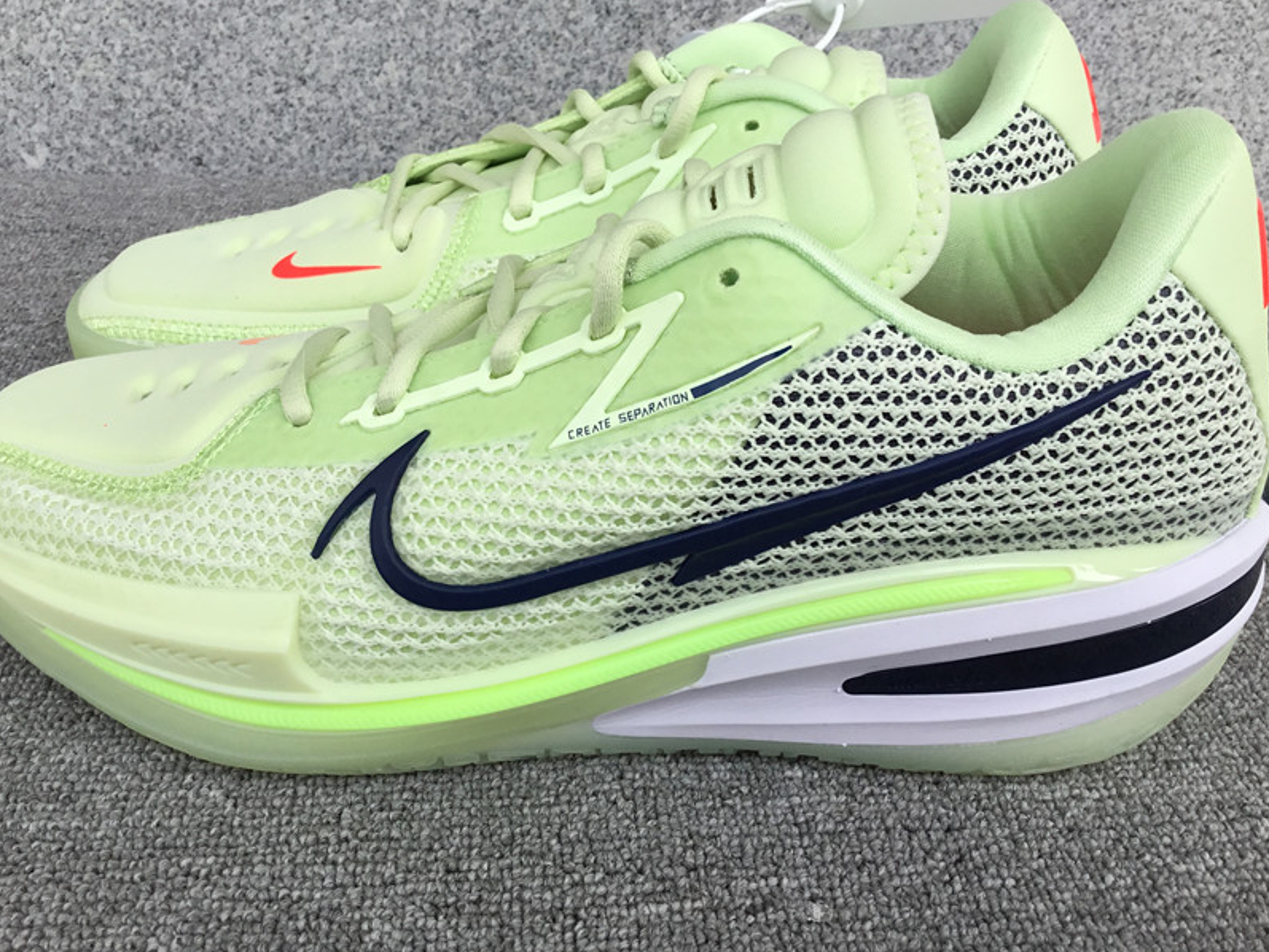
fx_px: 1283
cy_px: 429
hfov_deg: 52.6
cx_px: 616
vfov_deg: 40.7
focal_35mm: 35
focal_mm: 3.3
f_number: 2.4
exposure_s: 1/1116
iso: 25
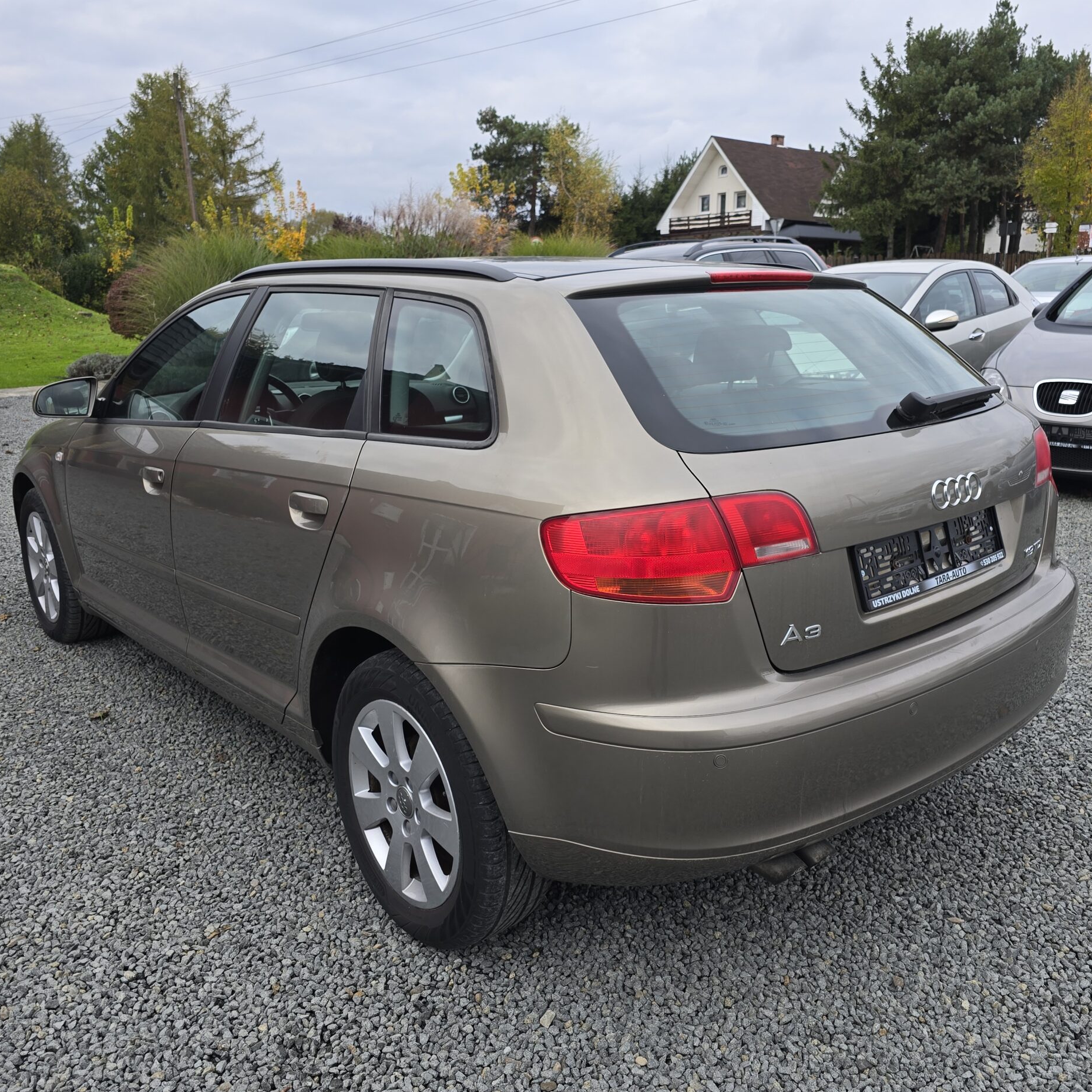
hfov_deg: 57.2
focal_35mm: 28
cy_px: 535
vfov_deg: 57.3
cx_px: 590
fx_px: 999
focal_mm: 6.3
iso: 25
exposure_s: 1/180
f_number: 1.7
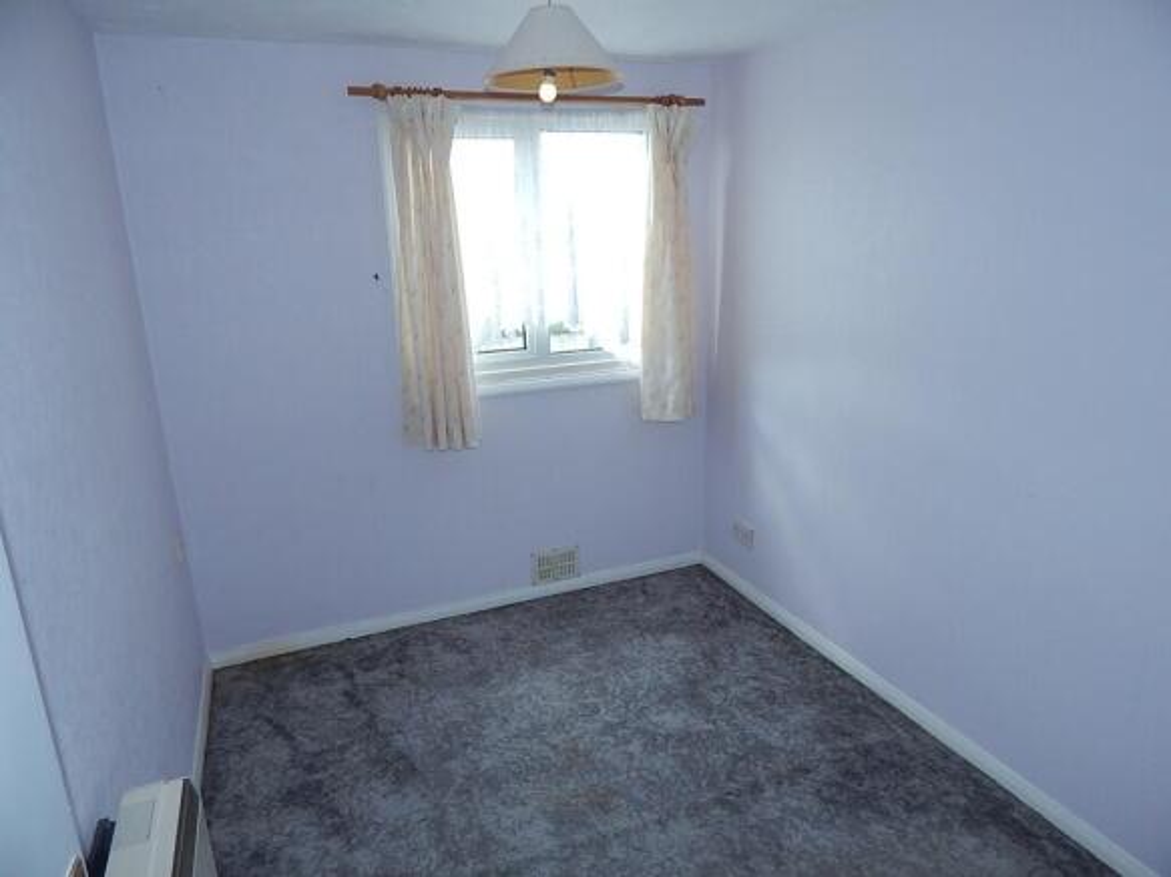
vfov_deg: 61.1
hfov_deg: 76.4
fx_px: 744
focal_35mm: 22
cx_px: 586
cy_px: 438
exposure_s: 1/60
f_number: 3
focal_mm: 4
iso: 125
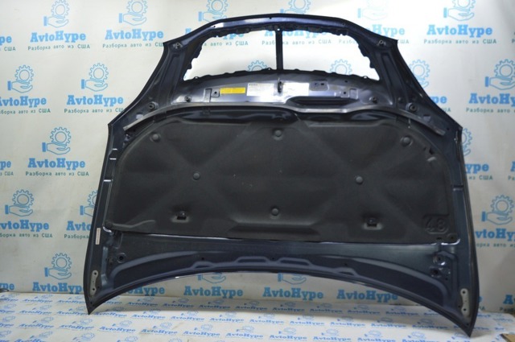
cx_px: 258
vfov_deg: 43.5
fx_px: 429
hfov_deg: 62.0
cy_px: 171
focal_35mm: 30
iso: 400
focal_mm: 20
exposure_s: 1/40
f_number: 3.5
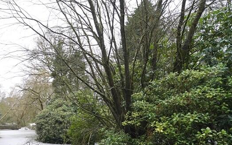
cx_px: 28
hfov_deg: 63.8
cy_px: 116
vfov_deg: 48.2
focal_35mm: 24
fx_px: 152
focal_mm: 12
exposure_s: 1/160
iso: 640
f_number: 4
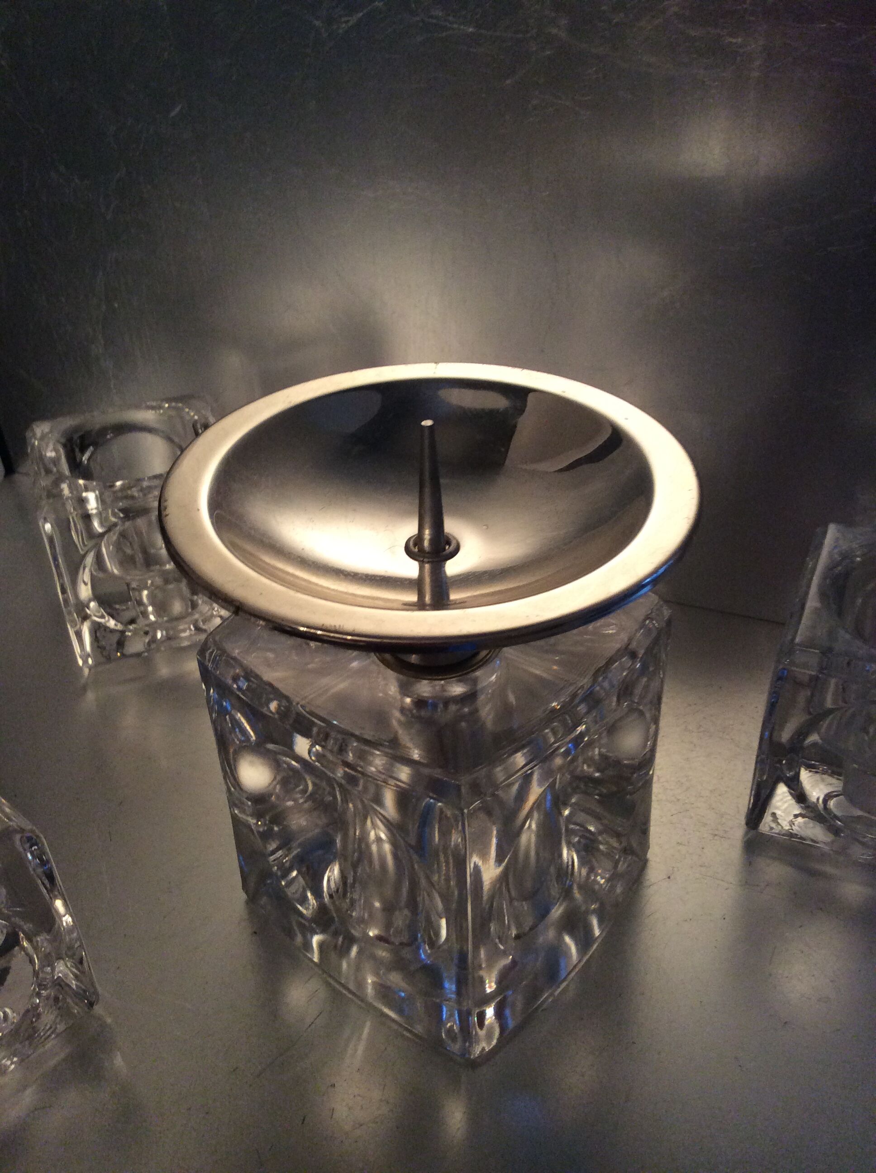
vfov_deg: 56.9
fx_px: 1083
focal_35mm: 32
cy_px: 586
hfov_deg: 44.1
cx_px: 438
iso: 160
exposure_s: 1/25
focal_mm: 3.3
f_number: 2.4
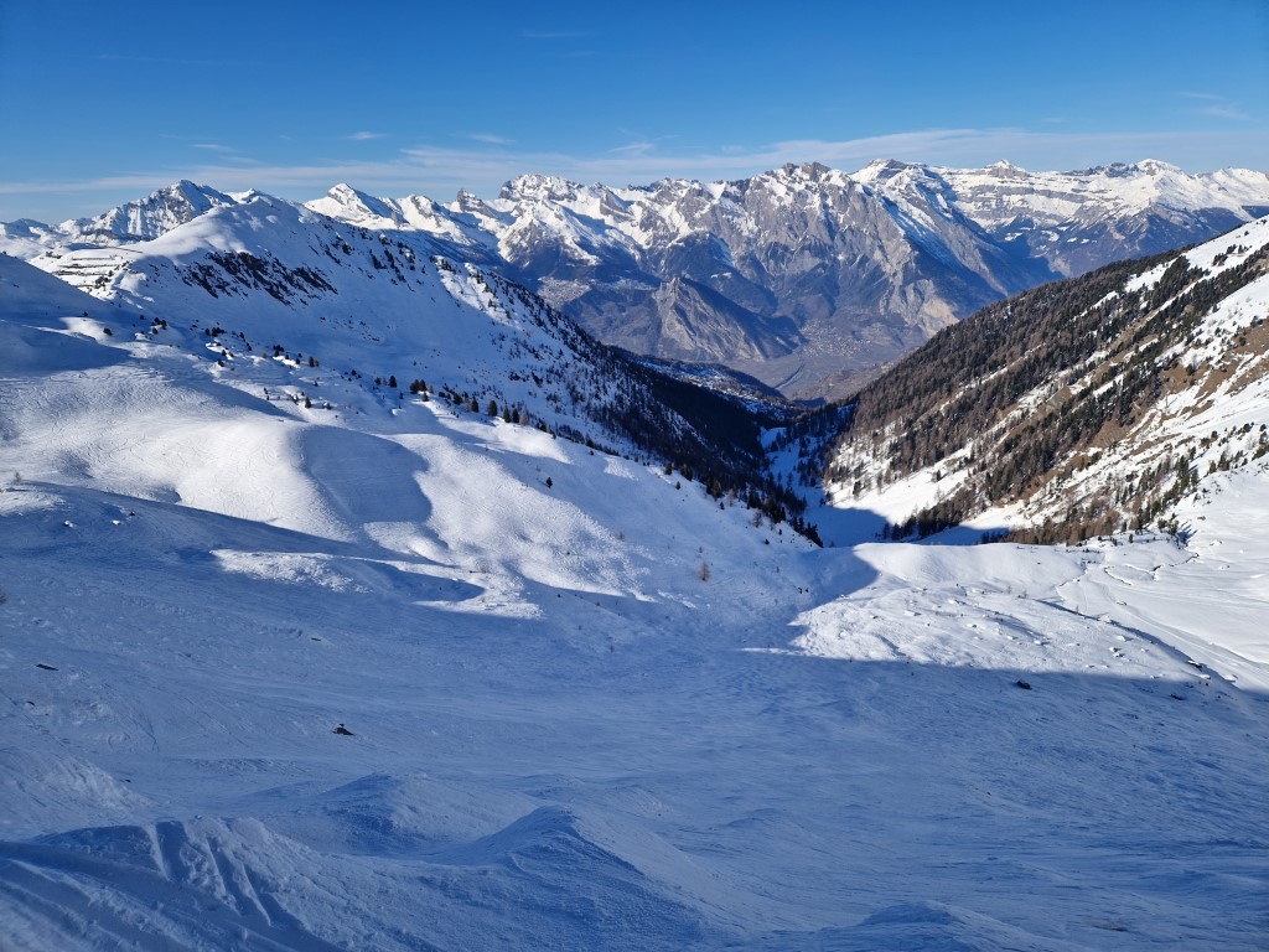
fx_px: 843
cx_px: 634
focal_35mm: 23
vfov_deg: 58.9
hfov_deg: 73.9
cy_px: 476
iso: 50
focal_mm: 5.4
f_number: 1.8
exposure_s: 1/2176
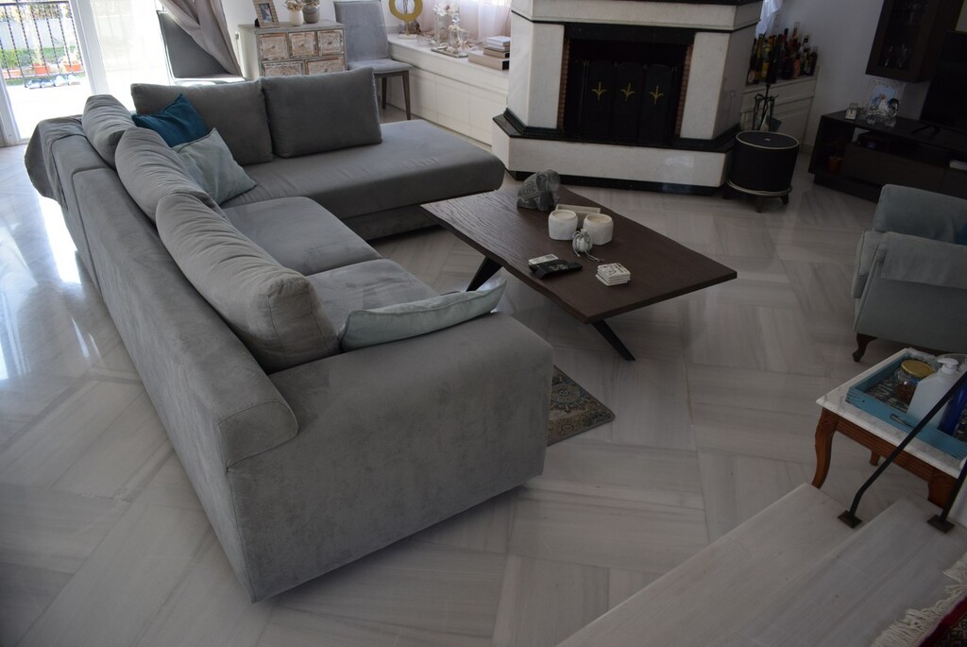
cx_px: 484
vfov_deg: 48.0
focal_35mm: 27
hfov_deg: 67.3
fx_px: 726
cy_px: 324
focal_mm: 18
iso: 400
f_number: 5
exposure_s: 1/100
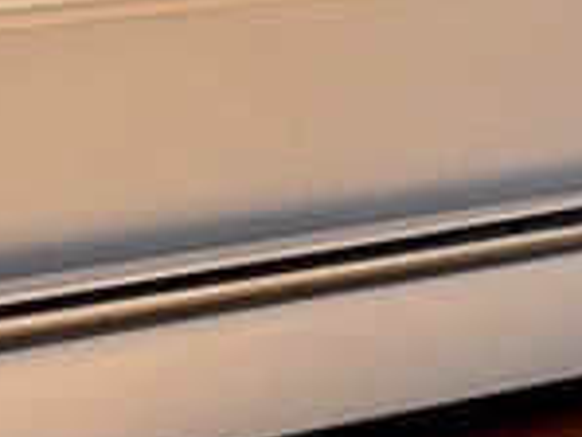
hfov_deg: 9.5
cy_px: -601
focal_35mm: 179
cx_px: 1500
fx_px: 3012
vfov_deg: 7.7
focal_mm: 4.25
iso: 32
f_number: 1.8
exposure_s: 1/252
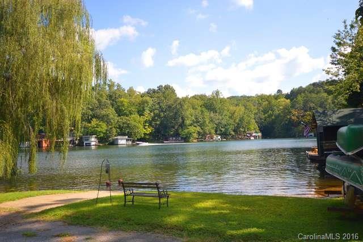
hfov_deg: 62.0
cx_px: 182
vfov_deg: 43.6
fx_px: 302
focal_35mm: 30
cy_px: 121
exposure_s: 1/200
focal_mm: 20
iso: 100
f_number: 6.3
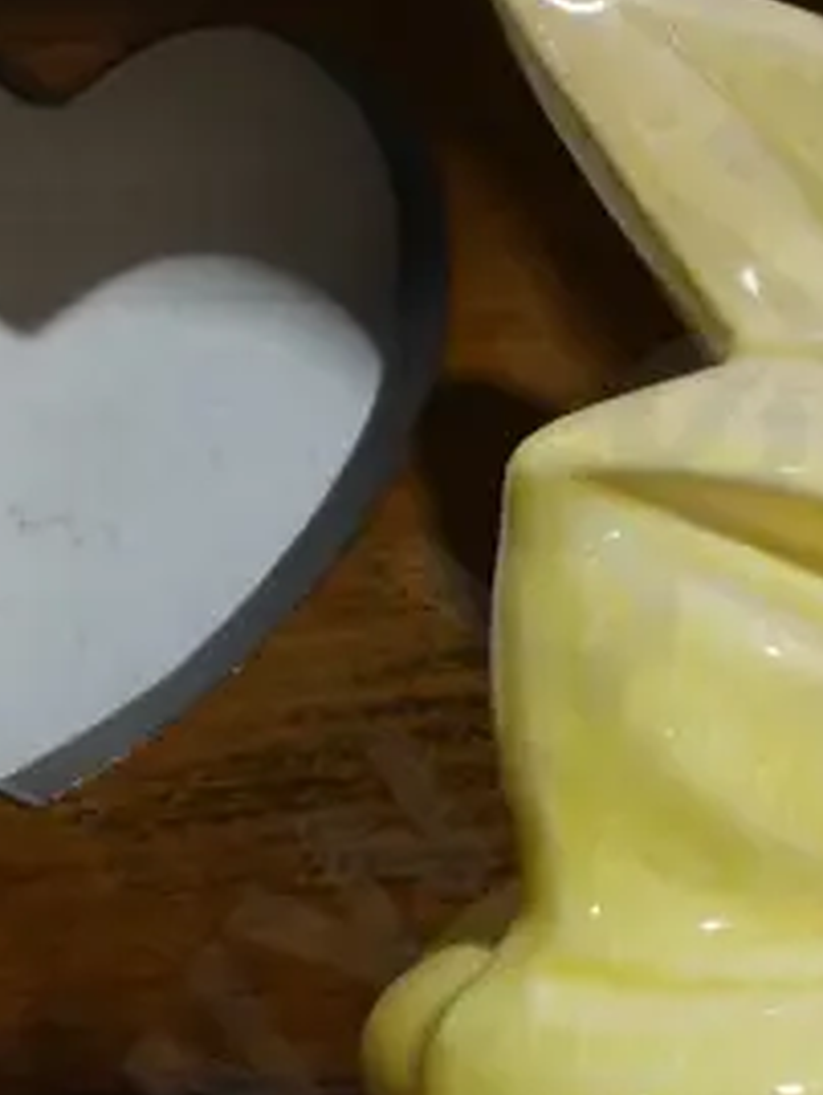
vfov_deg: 10.2
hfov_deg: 7.7
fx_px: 6018
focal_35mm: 190
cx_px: 1192
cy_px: -220
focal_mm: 25
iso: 500
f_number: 5.3
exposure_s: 1/60
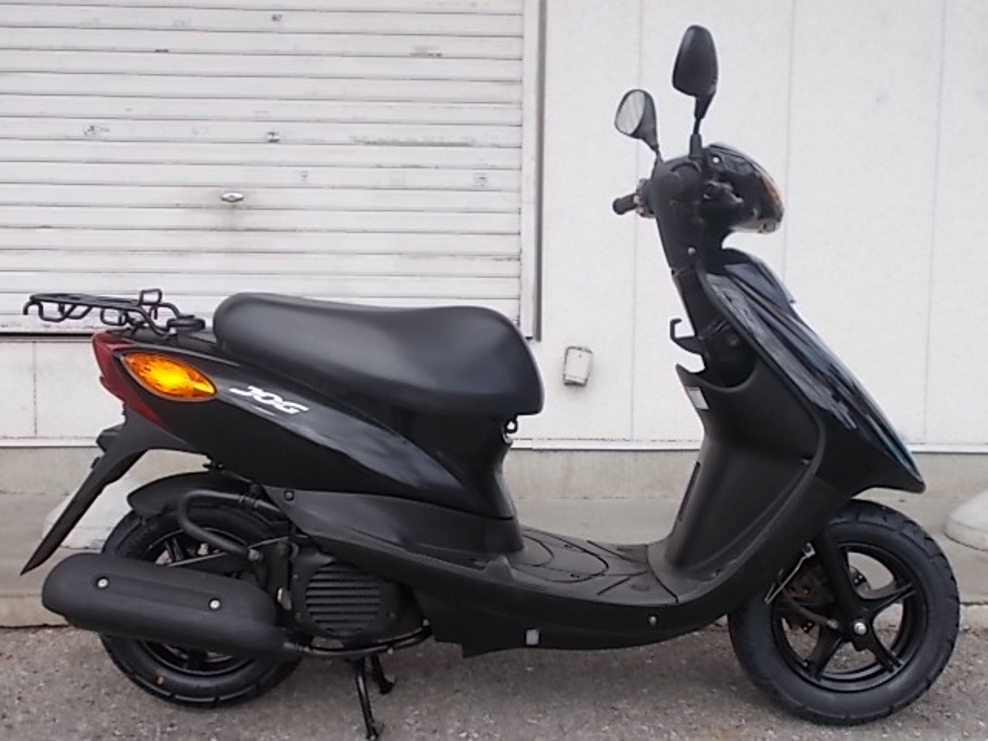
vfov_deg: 36.8
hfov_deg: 47.9
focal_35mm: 39
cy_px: 370
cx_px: 494
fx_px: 1113
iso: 80
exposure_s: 1/250
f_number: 3.9
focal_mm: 6.9
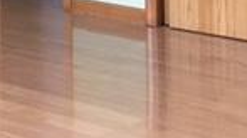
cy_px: -247
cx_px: -84
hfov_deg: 14.8
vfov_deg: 7.8
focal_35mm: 138
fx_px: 902
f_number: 2.2
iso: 40
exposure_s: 1/30
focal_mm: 4.15
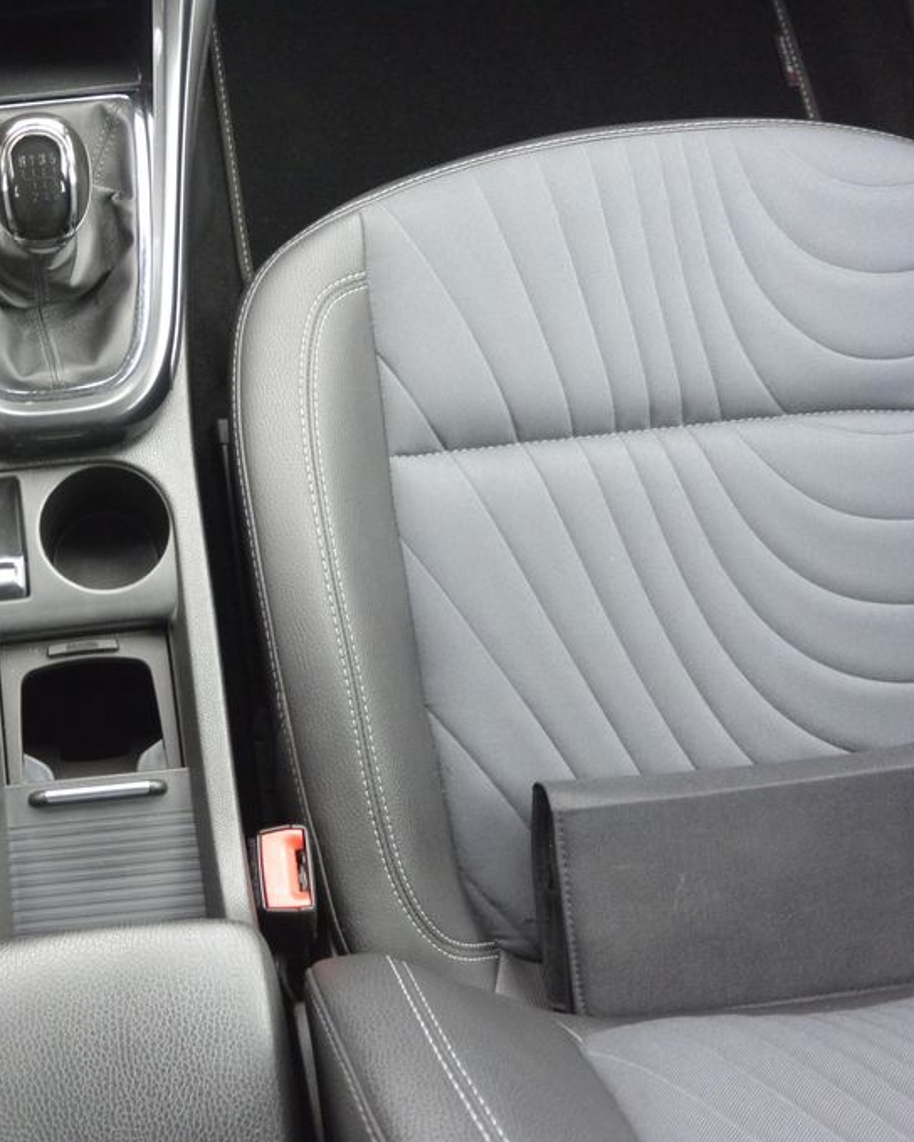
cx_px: 92
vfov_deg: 44.8
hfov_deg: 34.5
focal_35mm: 41
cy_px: 572
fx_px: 1386
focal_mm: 11
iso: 720
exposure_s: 1/60
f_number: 3.5
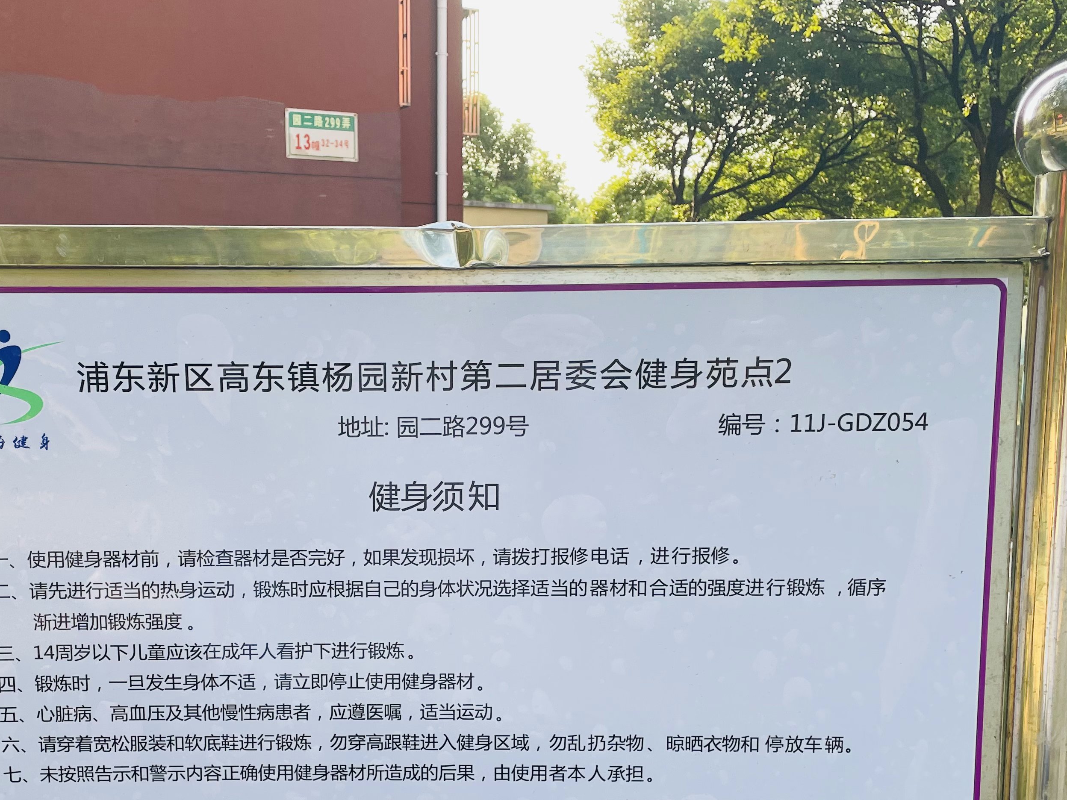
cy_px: 591
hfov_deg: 44.5
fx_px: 1295
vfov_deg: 33.7
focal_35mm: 42
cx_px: 421
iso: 32
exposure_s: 1/222
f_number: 1.6
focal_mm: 4.2
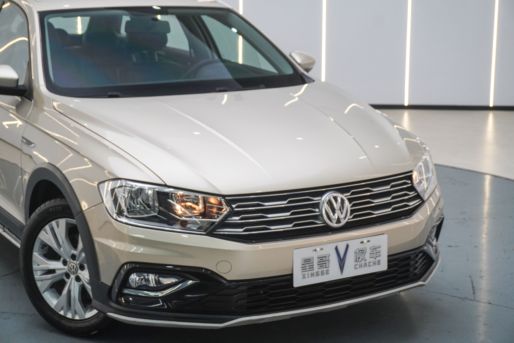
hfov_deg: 32.6
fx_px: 878
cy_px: 172
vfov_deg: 22.1
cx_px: 257
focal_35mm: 62
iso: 800
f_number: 6.3
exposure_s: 1/80
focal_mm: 41
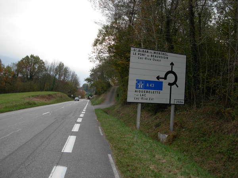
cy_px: 89
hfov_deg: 49.0
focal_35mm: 38
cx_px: 119
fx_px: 261
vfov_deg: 37.7
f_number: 2.9
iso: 79
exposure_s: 1/242
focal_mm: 6.3
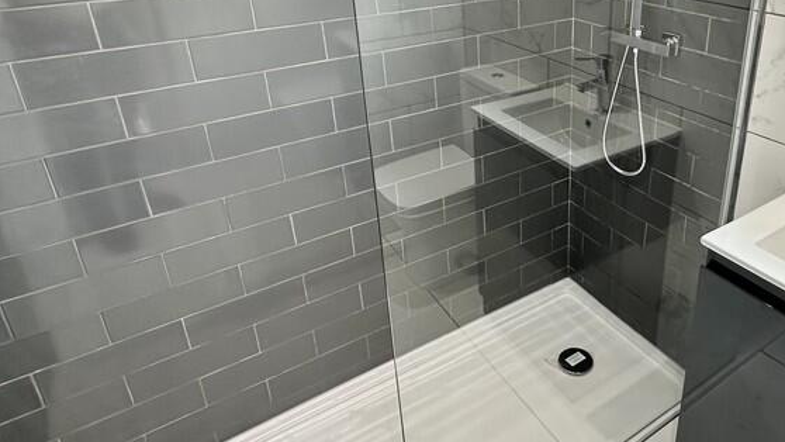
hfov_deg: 66.0
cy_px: 127
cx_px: 528
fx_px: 583
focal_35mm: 28
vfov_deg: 40.7
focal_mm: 2.22
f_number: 2.2
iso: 160
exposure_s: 1/100
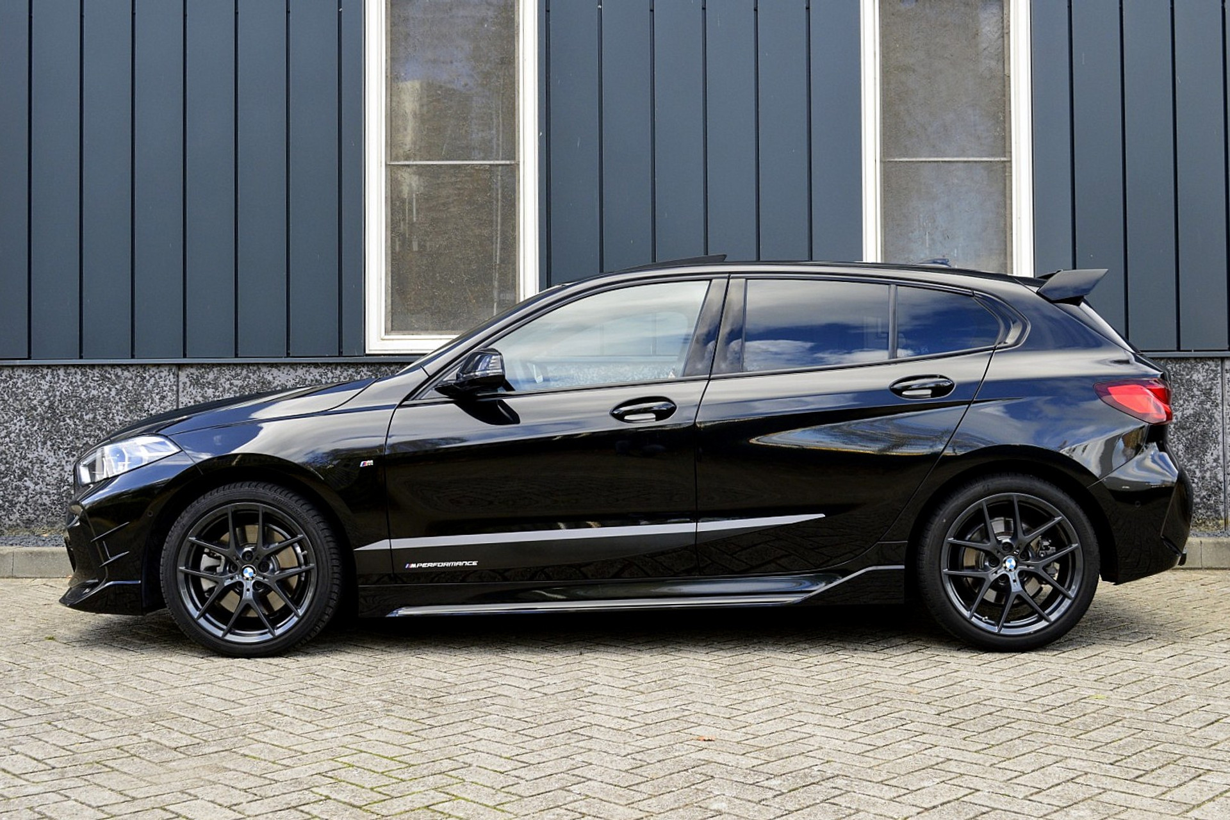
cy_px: 410
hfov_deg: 46.4
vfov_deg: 31.9
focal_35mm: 42
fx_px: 1435
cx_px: 615
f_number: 9
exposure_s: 1/100
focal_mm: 28
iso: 400
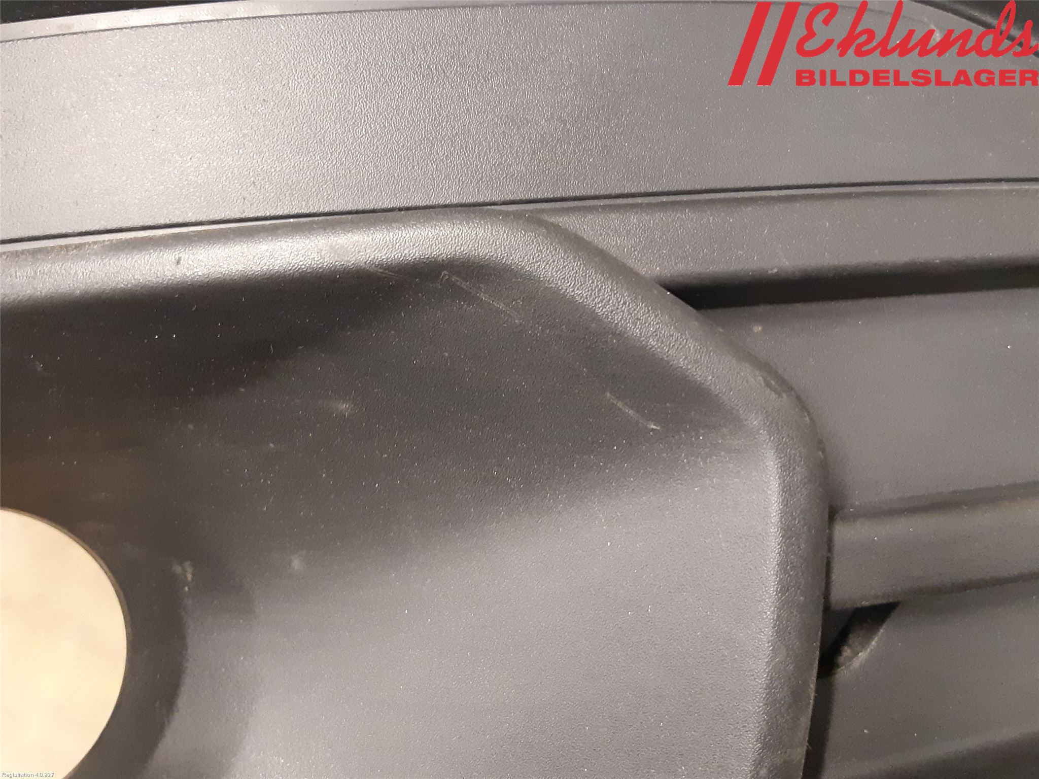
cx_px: 520
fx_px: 780
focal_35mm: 26
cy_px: 390
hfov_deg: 67.3
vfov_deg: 53.1
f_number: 1.7
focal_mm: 3.93
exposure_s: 1/25
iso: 400
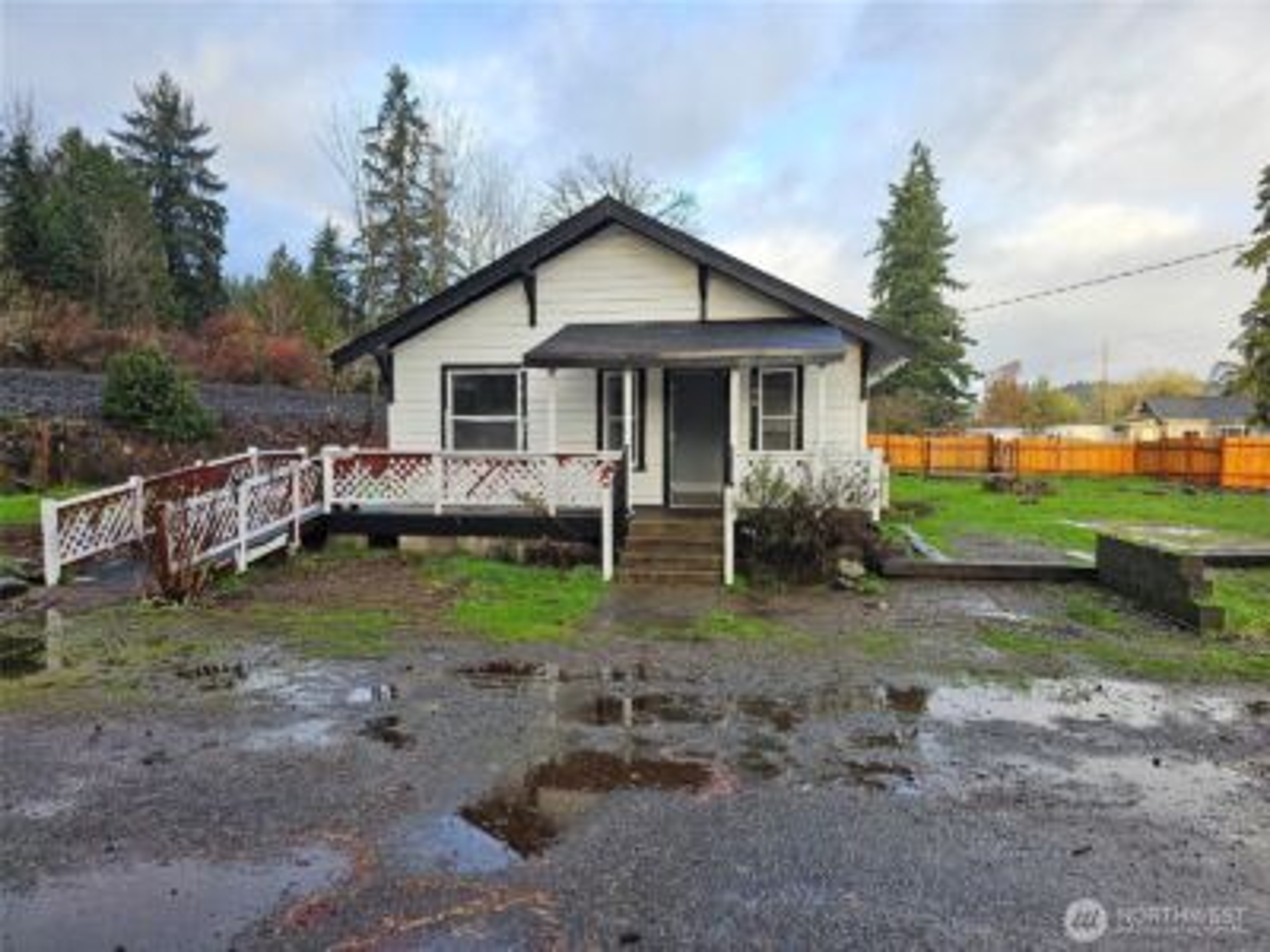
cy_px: 476
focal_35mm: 23
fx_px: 844
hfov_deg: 73.9
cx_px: 635
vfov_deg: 58.9
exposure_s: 1/180
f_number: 1.7
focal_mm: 6.3
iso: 20
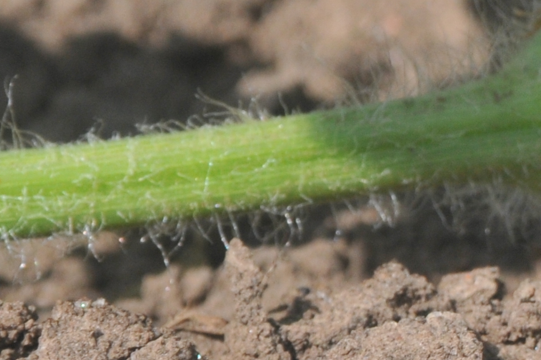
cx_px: 923
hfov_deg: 2.9
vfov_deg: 1.9
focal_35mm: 712
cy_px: -186
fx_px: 10692
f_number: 11
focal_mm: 105
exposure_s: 1/500
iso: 320
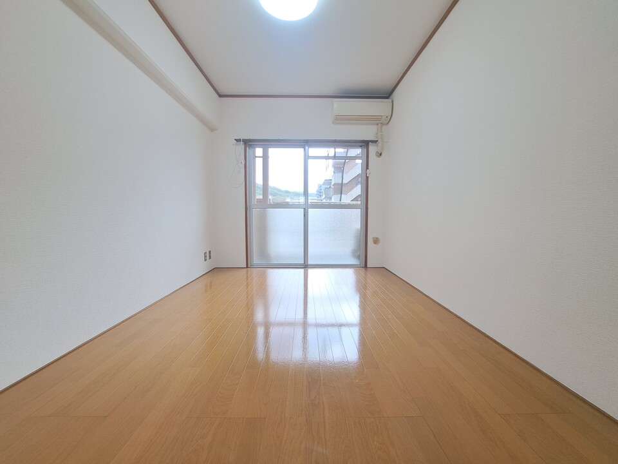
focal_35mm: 13
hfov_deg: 106.2
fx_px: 232
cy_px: 232
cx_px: 309
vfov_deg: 89.9
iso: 50
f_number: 2.2
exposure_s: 1/50
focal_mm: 1.74
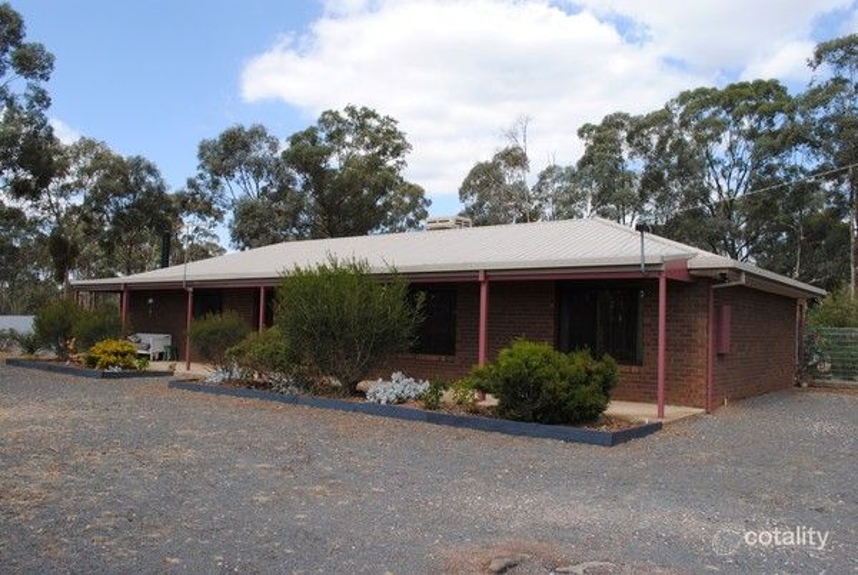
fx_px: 716
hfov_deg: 61.9
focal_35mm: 30
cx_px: 429
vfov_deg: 43.7
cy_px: 288
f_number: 7.1
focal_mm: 20
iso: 100
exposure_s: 1/200
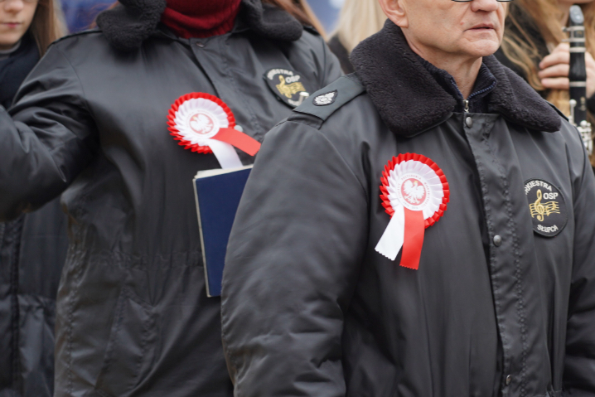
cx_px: 526
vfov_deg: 7.2
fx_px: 3141
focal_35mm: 190
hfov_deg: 10.8
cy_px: 126
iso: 200
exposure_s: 1/100
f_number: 4
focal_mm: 105
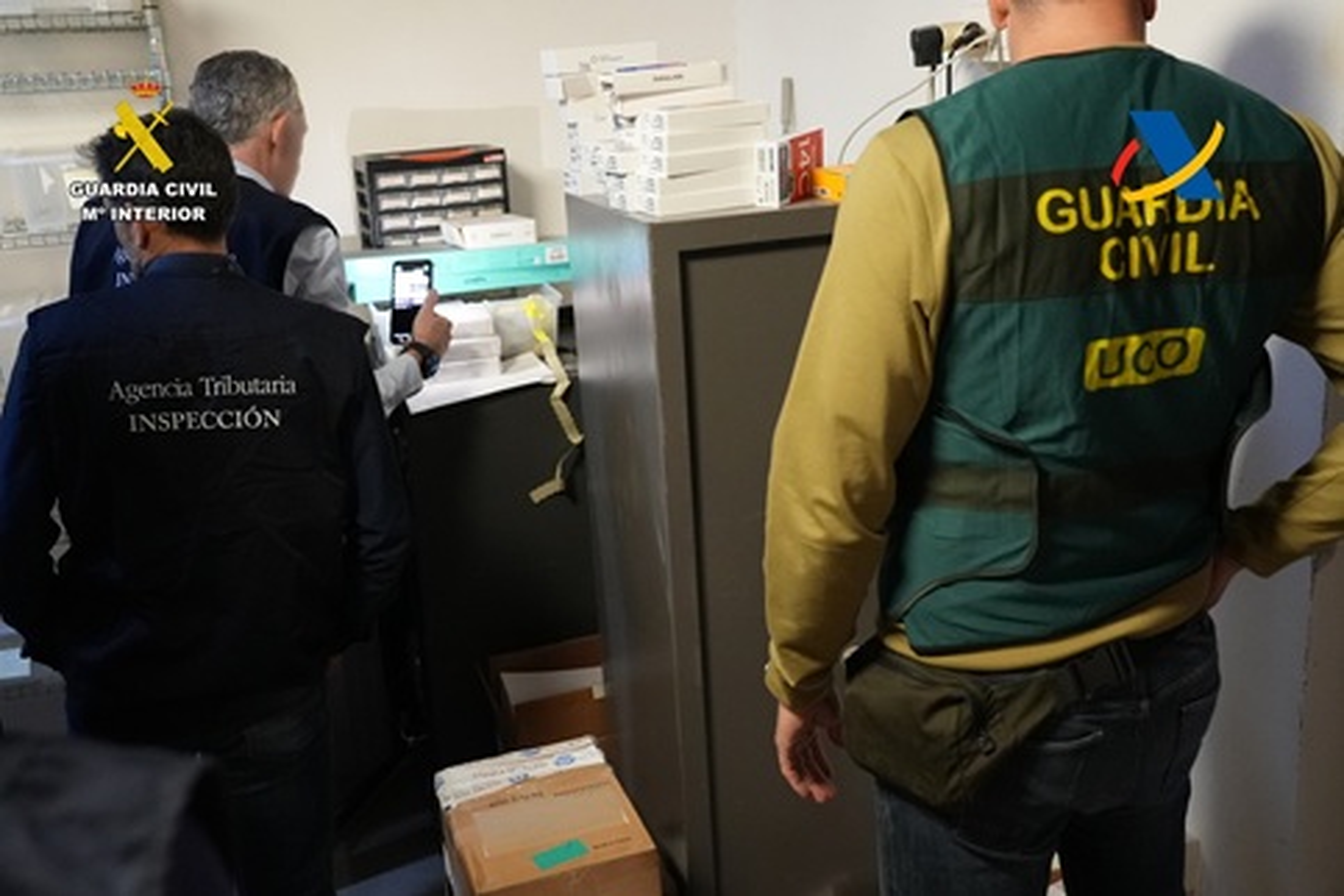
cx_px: 672
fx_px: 1344
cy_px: 448
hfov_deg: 53.1
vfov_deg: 36.9
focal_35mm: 36
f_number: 4
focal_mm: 36
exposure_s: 1/160
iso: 10000
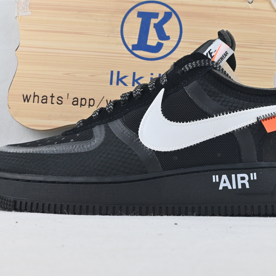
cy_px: 139
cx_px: 161
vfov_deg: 27.3
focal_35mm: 63
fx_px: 568
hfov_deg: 27.3
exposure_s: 1/125
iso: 1000
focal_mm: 32.5
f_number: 10
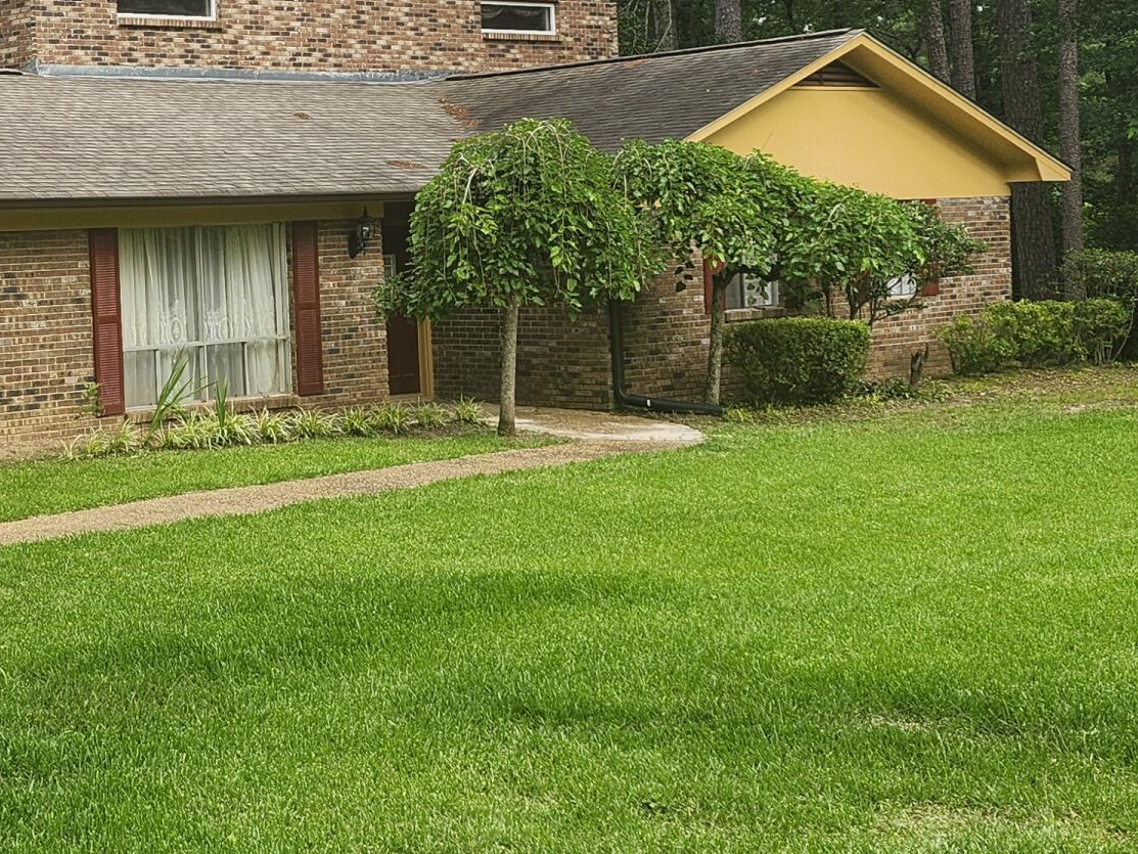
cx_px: -128
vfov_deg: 23.5
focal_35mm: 62
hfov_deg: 28.3
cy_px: 265
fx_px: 2038
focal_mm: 5.54
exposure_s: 1/205
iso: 25
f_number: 1.8
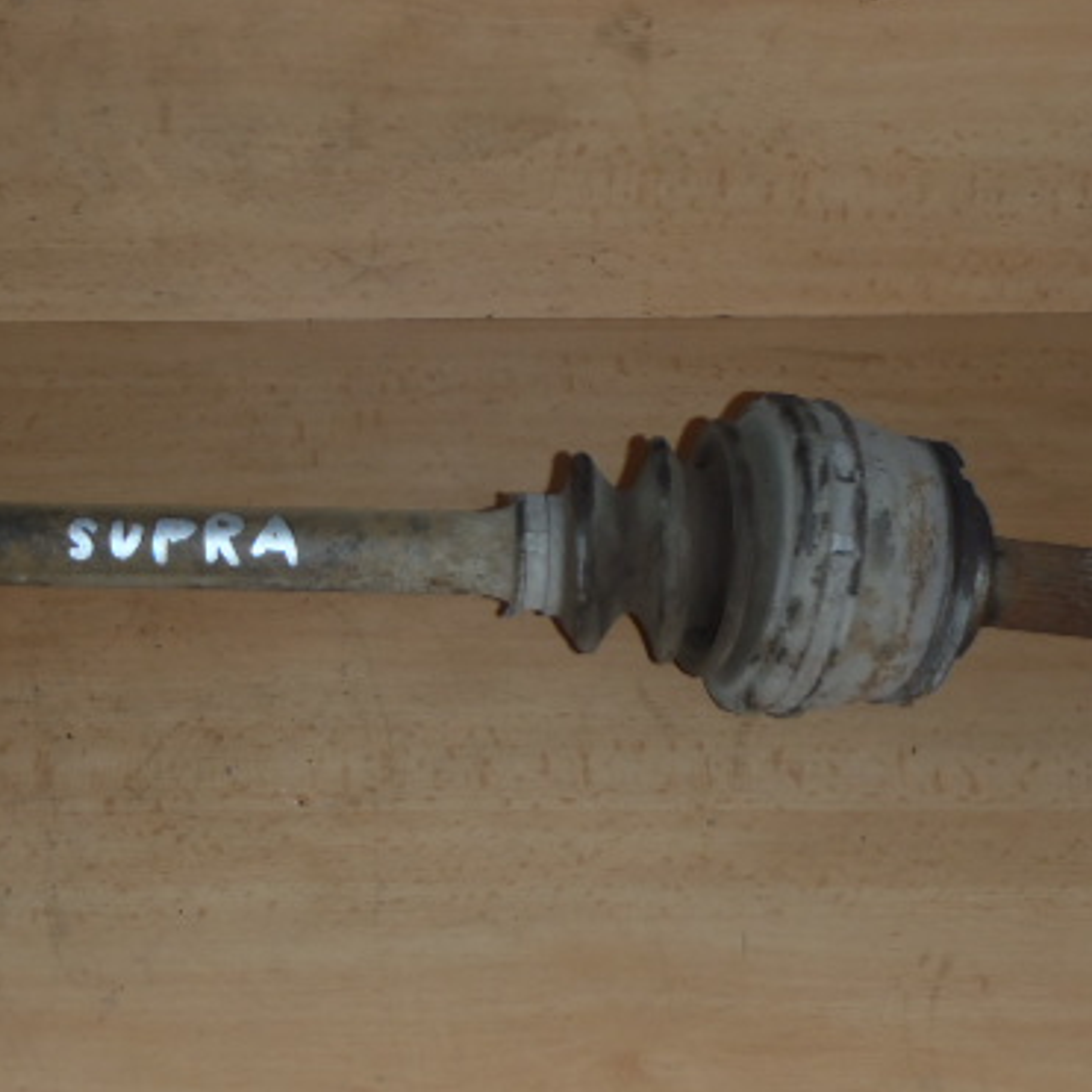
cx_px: 294
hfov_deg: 29.2
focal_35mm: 58
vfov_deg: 29.5
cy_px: 648
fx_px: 2070
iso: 100
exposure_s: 1/40
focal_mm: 6.83
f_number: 4.6
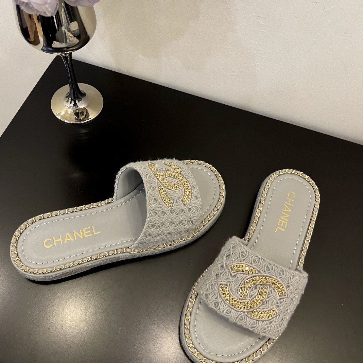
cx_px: 180
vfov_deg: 52.5
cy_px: 174
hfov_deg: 52.5
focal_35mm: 31
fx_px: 368
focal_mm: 5.1
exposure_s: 1/50
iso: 125
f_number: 1.6
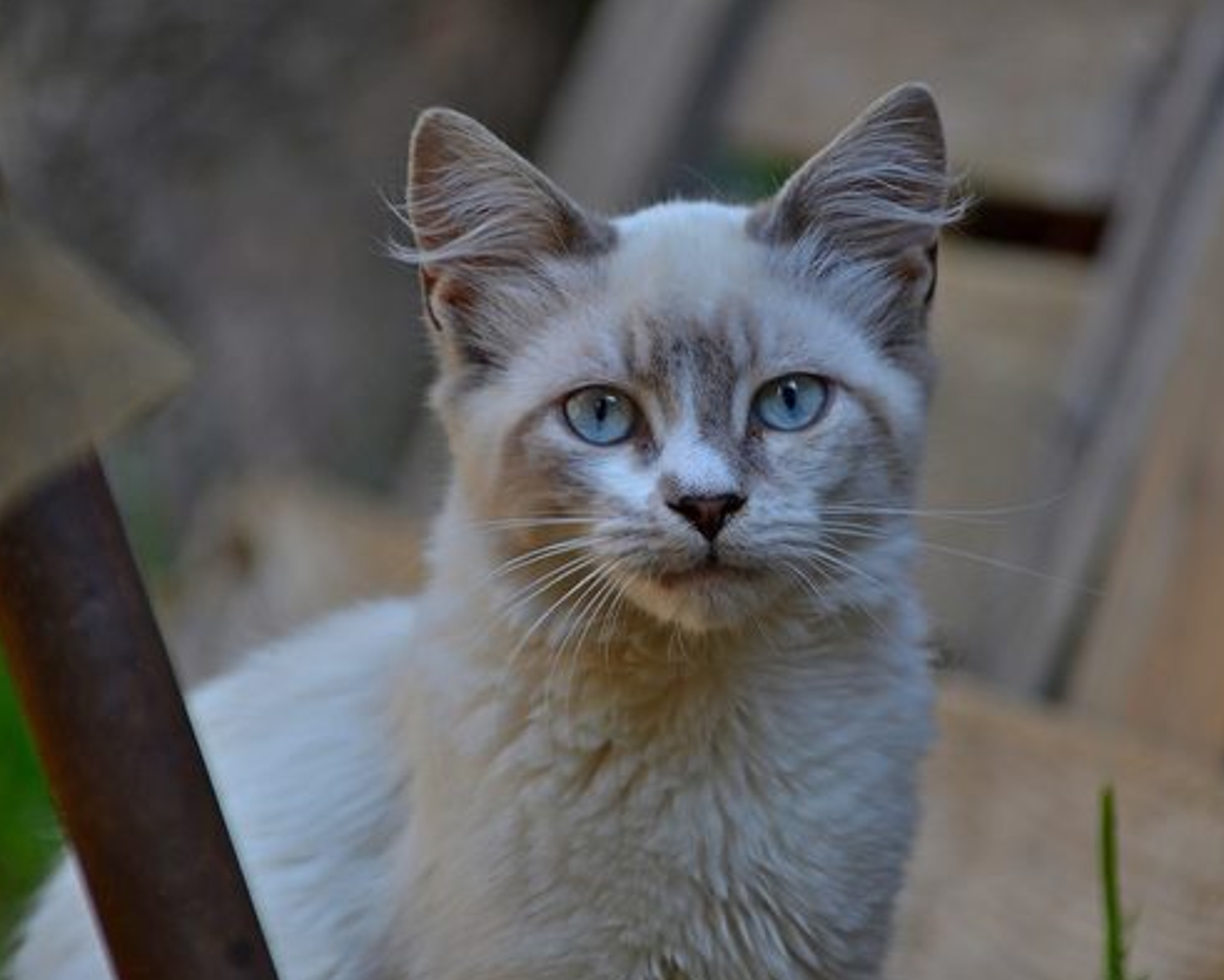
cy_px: 496
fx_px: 12464
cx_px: 718
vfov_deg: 4.5
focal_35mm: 344
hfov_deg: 5.6
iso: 100
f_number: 6.3
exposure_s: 1/60
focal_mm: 200
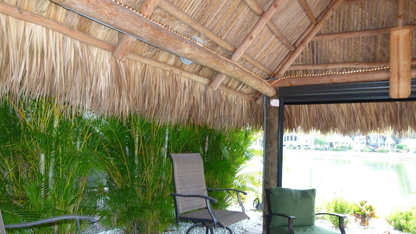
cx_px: 203
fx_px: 309
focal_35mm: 28
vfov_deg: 41.4
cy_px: 137
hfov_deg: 67.9
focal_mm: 4.5
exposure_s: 1/60
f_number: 2.8
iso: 100
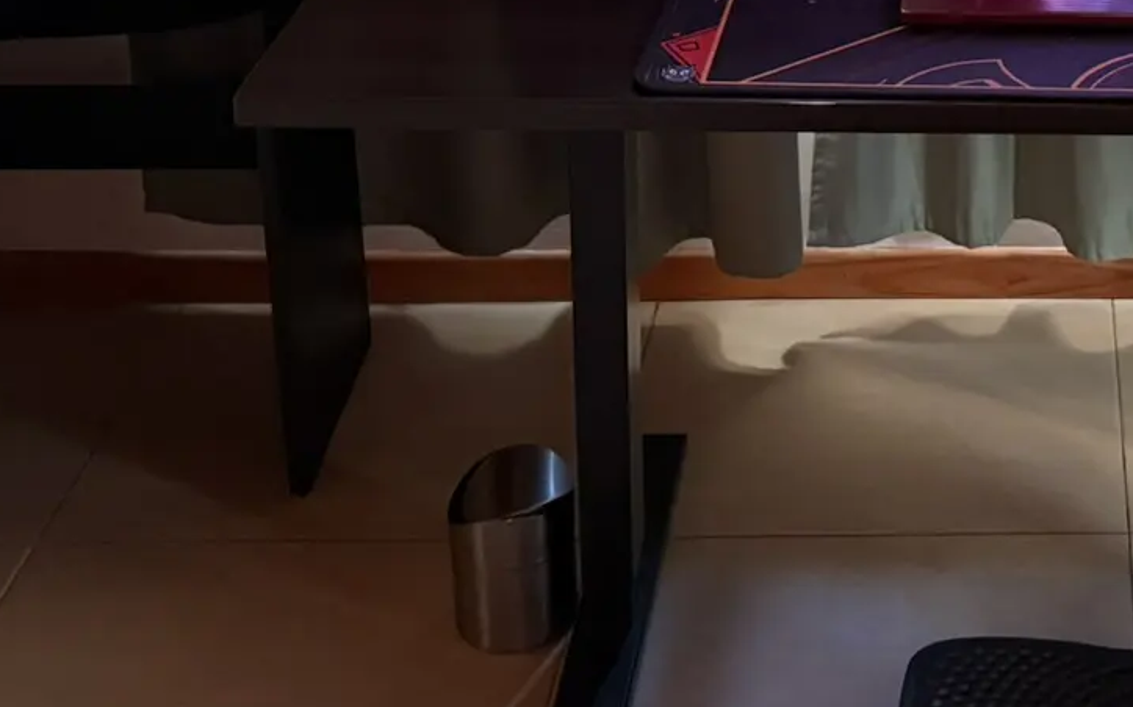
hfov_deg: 26.8
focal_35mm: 72
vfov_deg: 16.9
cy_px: -236
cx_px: 1167
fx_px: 2223
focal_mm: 6.76
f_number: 1.78
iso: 1000
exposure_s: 1/33
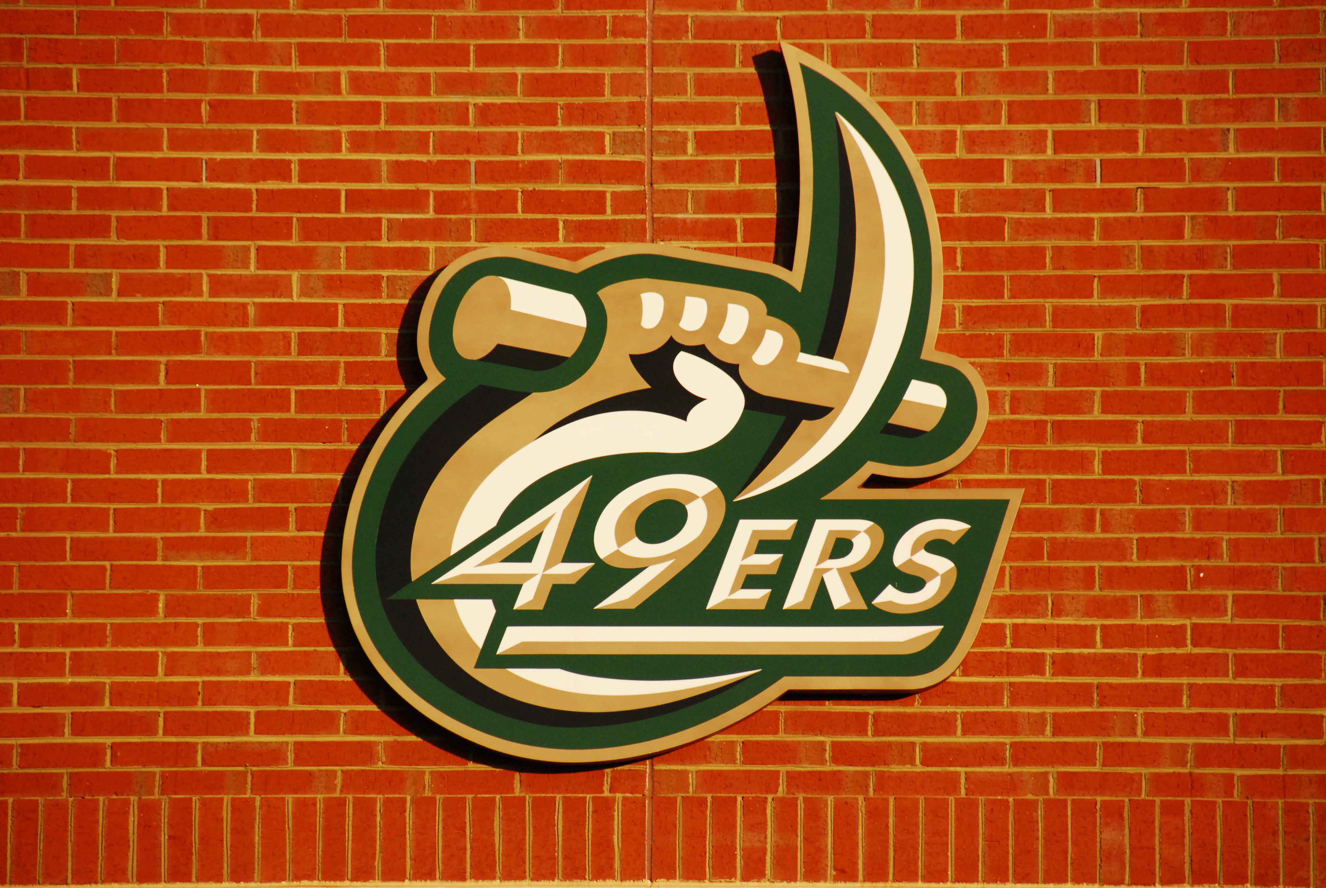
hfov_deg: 6.9
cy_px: 444
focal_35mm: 300
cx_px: 663
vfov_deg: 4.6
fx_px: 11063
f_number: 6.3
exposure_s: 1/2500
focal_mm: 200
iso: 640
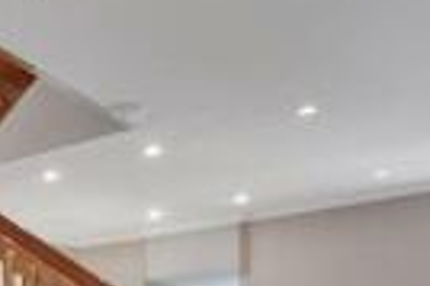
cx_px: -318
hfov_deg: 22.7
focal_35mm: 57
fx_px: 680
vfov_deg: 21.2
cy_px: 384
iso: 200
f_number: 8
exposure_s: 3.2
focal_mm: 16
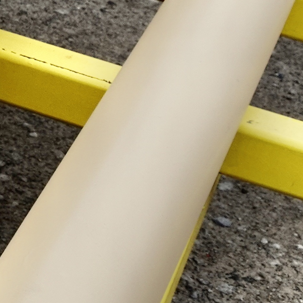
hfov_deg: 9.3
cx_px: -461
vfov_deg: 10.4
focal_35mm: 165
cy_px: -72
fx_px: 1634
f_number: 4
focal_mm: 12.65
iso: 125
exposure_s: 1/640
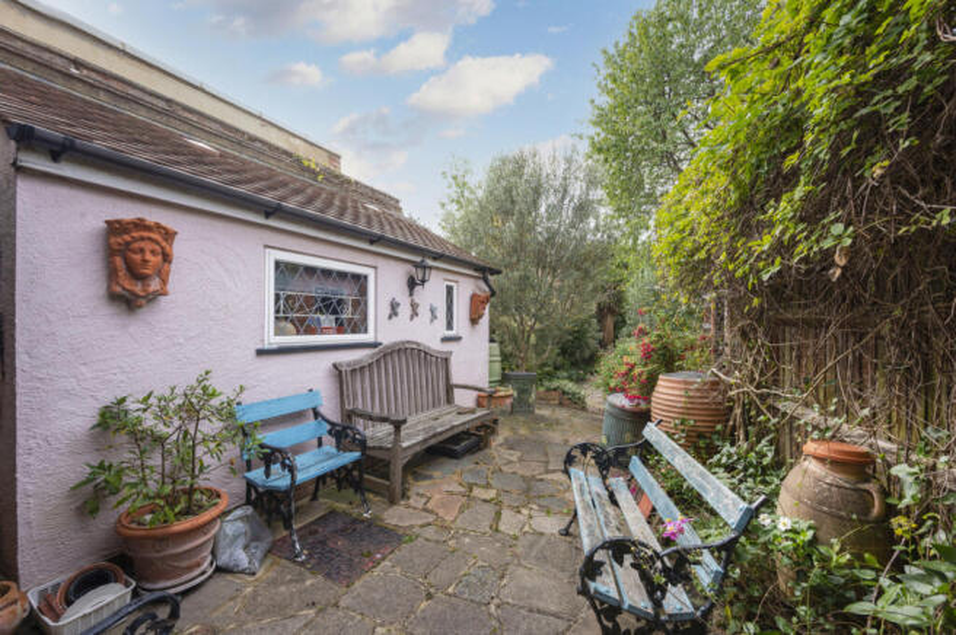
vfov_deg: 81.1
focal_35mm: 14
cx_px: 478
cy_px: 318
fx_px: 371
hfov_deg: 104.3
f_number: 8
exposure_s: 1/80
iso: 200
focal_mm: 14
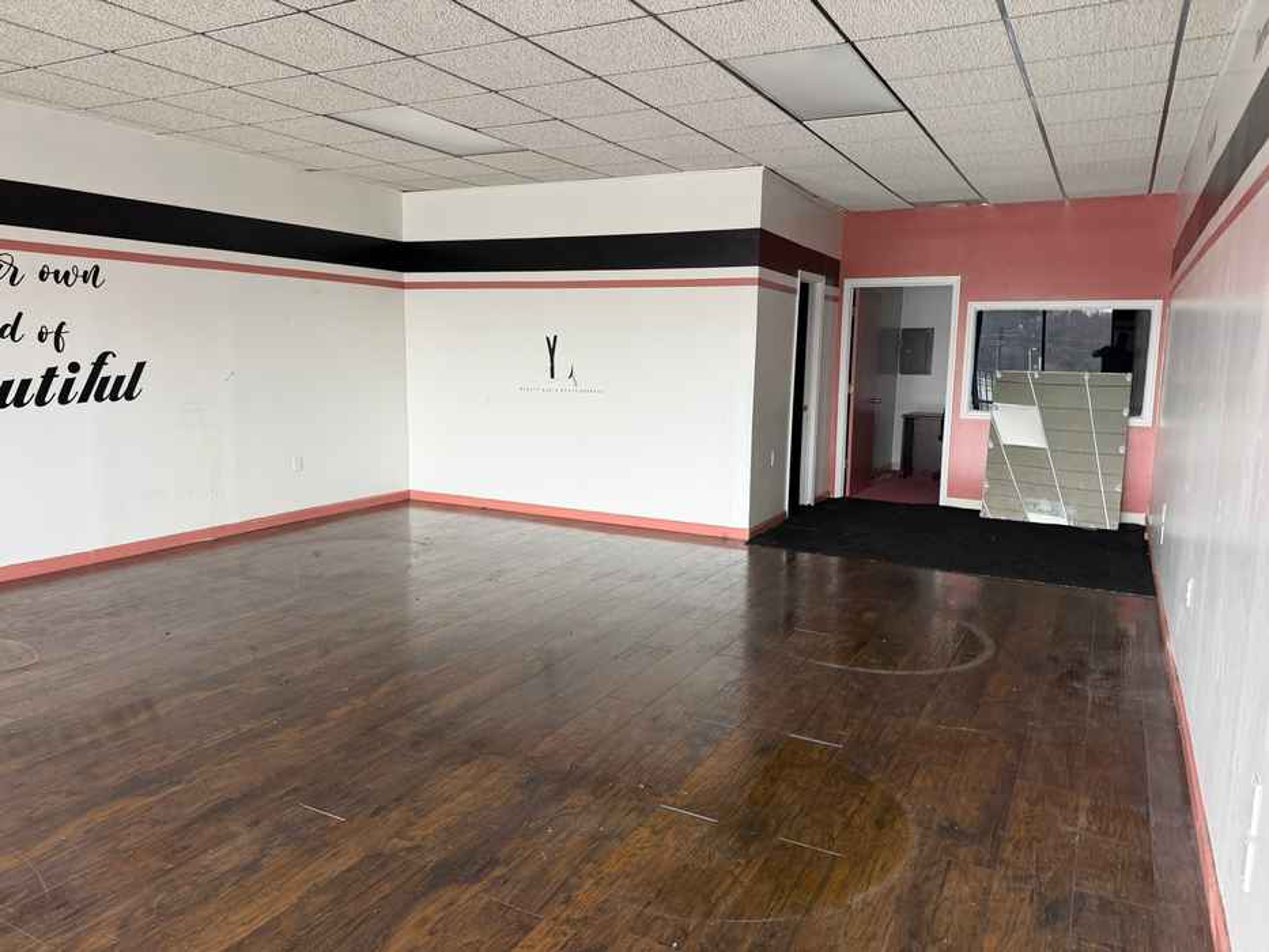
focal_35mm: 24
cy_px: 476
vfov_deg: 56.8
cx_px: 634
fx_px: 880
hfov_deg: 71.6
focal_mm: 6.76
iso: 160
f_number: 1.78
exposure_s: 1/60
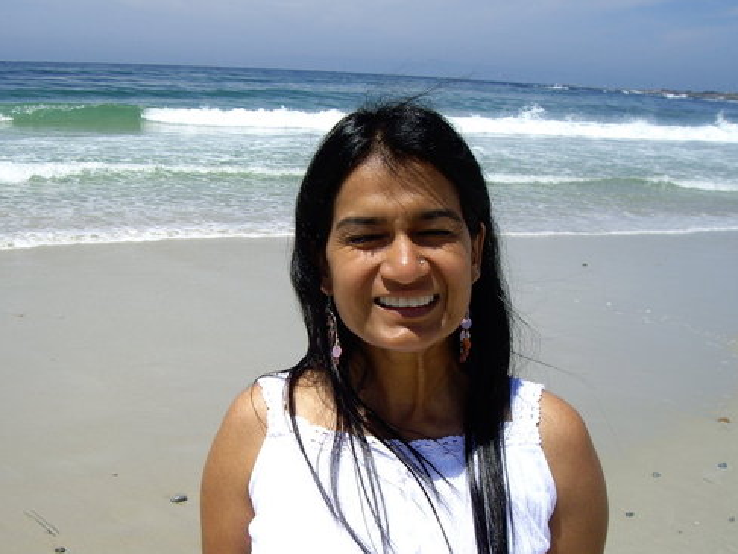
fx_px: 1067
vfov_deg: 29.0
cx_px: 290
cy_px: 338
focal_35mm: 50
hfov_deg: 38.0
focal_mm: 6.2
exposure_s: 1/640
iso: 50
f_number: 4.3
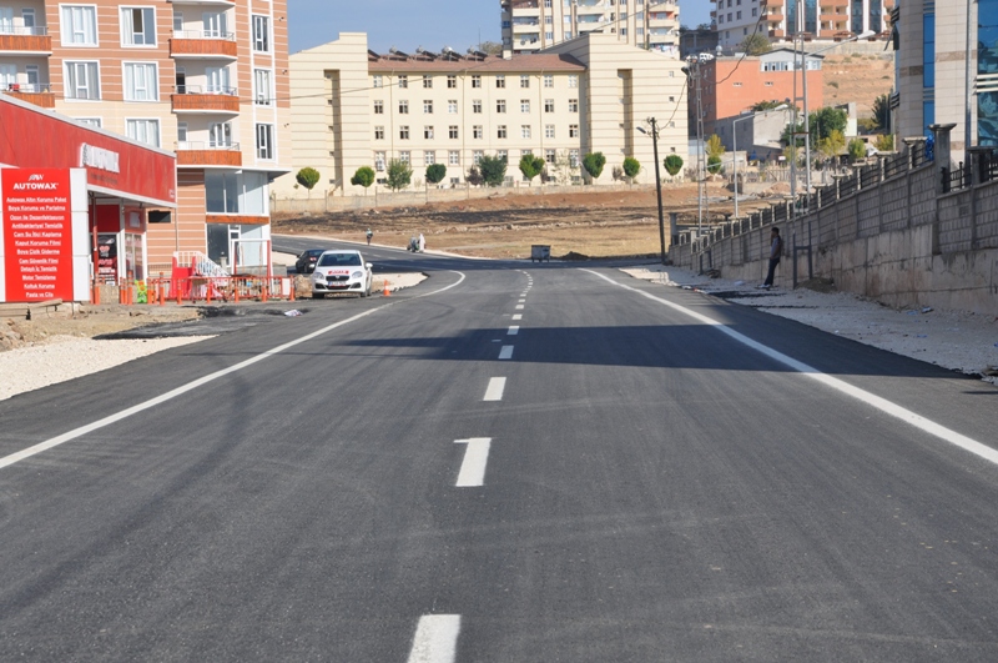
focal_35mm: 99
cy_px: 332
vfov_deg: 13.8
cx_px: 499
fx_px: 2741
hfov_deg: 20.6
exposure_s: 1/320
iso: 200
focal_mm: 66
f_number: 9
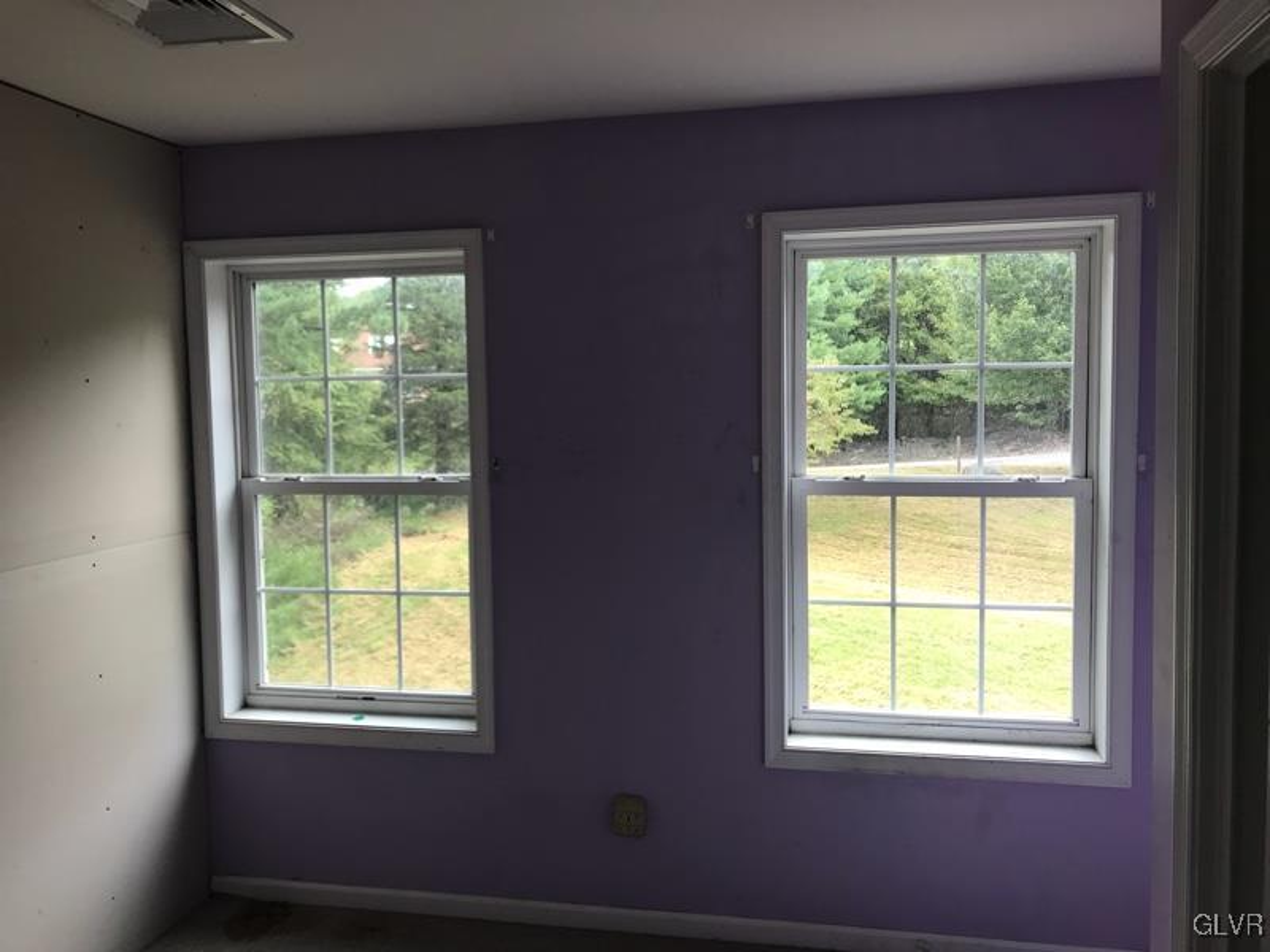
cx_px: 635
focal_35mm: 28
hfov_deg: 63.4
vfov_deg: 49.7
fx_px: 1027
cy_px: 476
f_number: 1.8
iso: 25
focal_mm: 3.99
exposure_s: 1/60
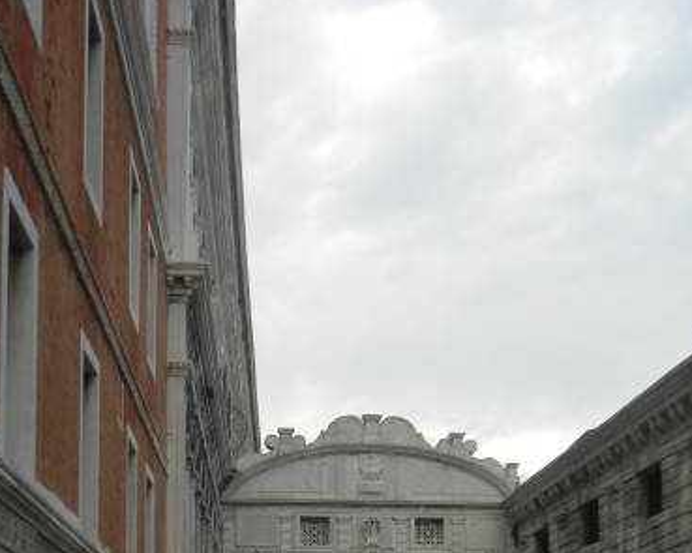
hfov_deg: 31.0
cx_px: 347
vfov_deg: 22.8
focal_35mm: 61
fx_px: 1249
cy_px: 680
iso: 160
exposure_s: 1/445
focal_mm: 5.4
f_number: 3.5
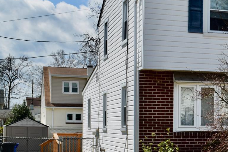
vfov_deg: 15.4
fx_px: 557
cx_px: 261
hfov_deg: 21.7
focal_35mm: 88
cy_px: 128
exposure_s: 1/200
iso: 100
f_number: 13
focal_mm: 22
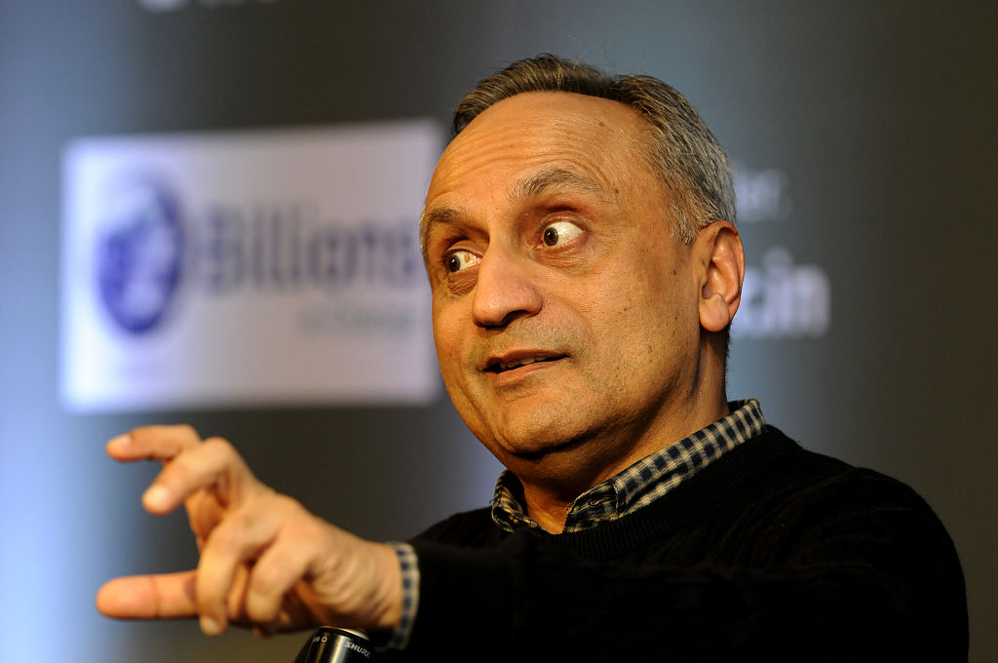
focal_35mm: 248
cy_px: 332
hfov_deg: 8.3
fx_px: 6852
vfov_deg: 5.5
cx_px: 499
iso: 800
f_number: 4
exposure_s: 1/250
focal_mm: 165
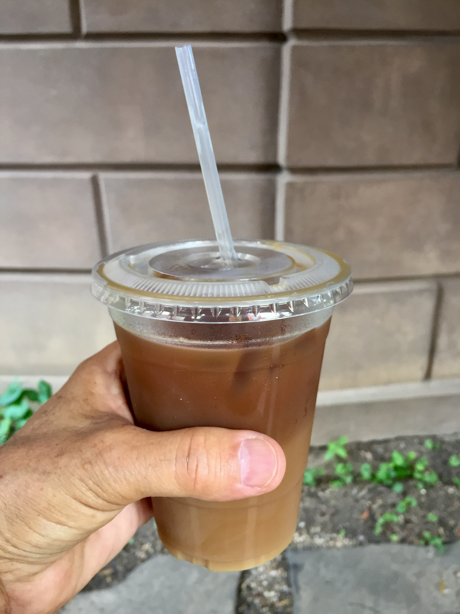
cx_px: 230
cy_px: 307
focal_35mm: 29
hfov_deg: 48.2
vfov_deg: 61.7
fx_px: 514
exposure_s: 1/30
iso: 32
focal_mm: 4.15
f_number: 2.2
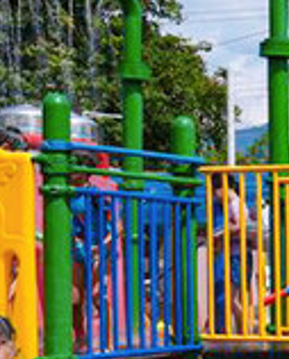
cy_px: 307
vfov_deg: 15.7
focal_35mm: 121
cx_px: 519
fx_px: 1290
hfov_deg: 11.8
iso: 320
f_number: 8
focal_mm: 24
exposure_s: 1/1000
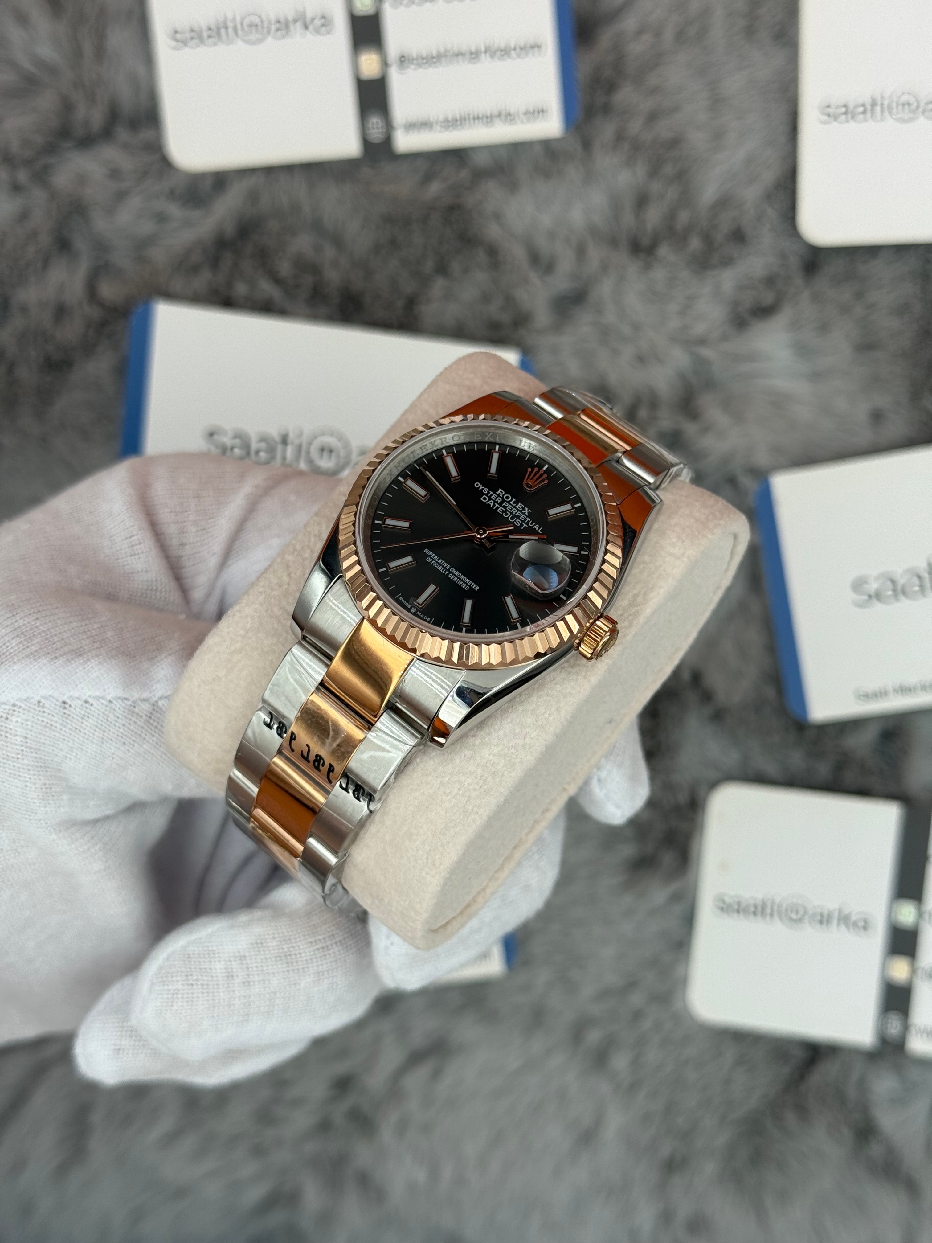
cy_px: 622
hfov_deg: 30.3
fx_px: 1723
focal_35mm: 48
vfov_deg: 39.7
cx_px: 466
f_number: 1.78
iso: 64
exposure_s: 1/895
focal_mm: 6.76
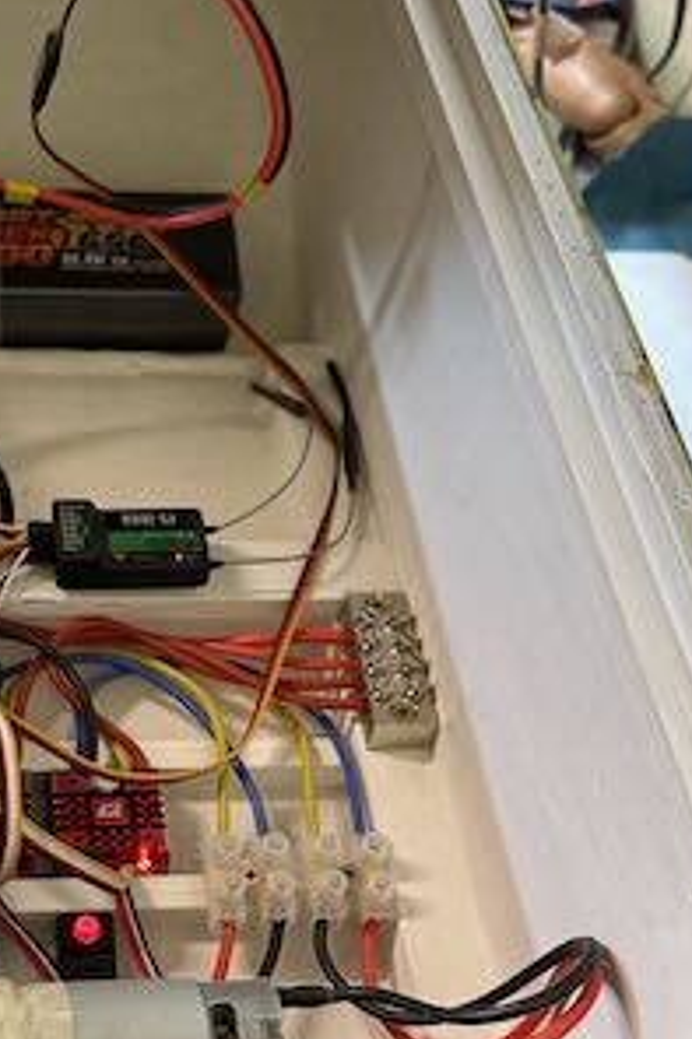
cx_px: 112
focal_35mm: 54
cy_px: 713
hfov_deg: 24.5
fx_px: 1559
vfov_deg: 36.4
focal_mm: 6.86
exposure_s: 1/50
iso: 200
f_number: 1.78
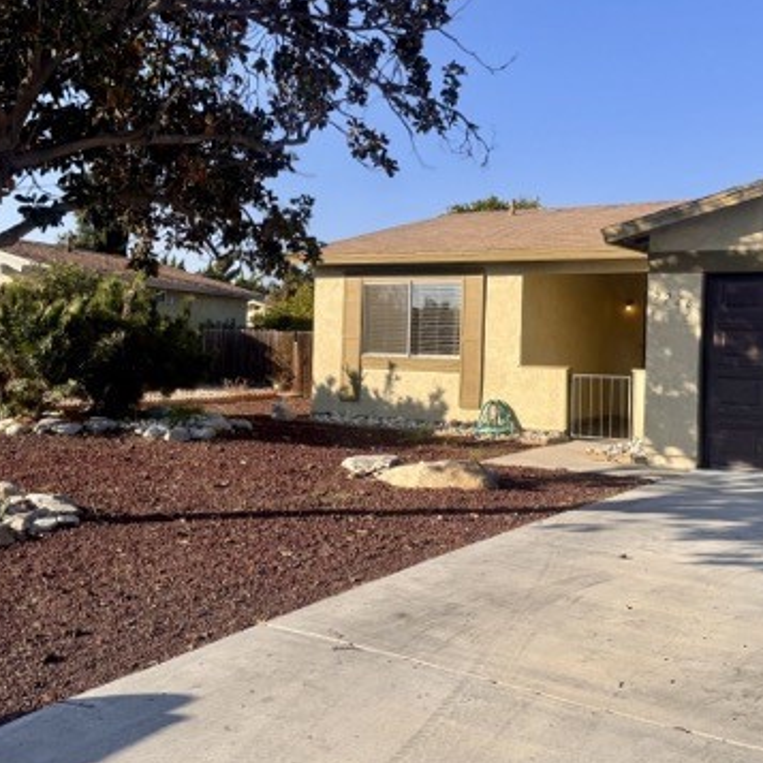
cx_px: 410
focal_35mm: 38
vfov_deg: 43.8
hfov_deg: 43.8
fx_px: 948
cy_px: 336
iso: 80
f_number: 1.78
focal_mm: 6.76
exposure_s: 1/3413
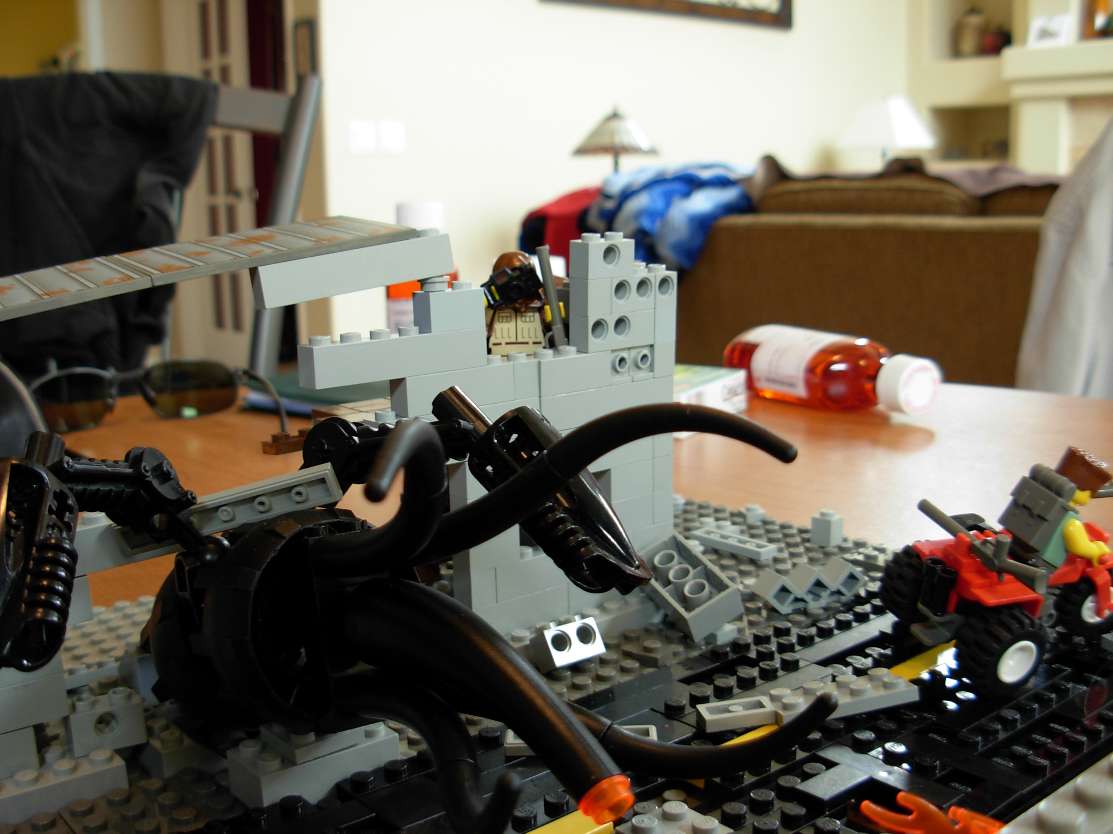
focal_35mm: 38
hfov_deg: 49.0
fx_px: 1222
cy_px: 417
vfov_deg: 37.7
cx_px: 556
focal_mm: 6.3
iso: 79
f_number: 2.9
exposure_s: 1/13
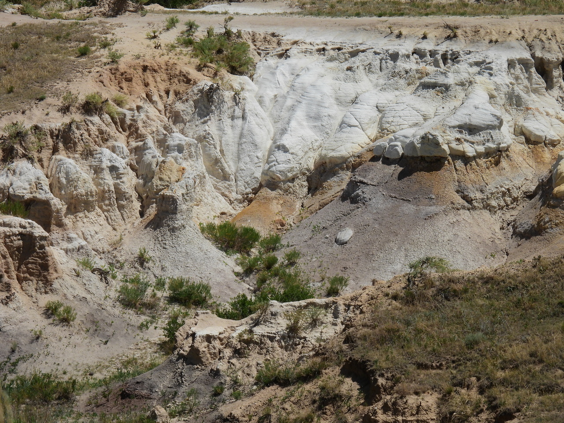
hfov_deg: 5.2
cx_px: 282
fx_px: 6191
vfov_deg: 3.9
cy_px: 212
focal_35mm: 380
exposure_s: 1/1600
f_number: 5
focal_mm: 67.8
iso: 100
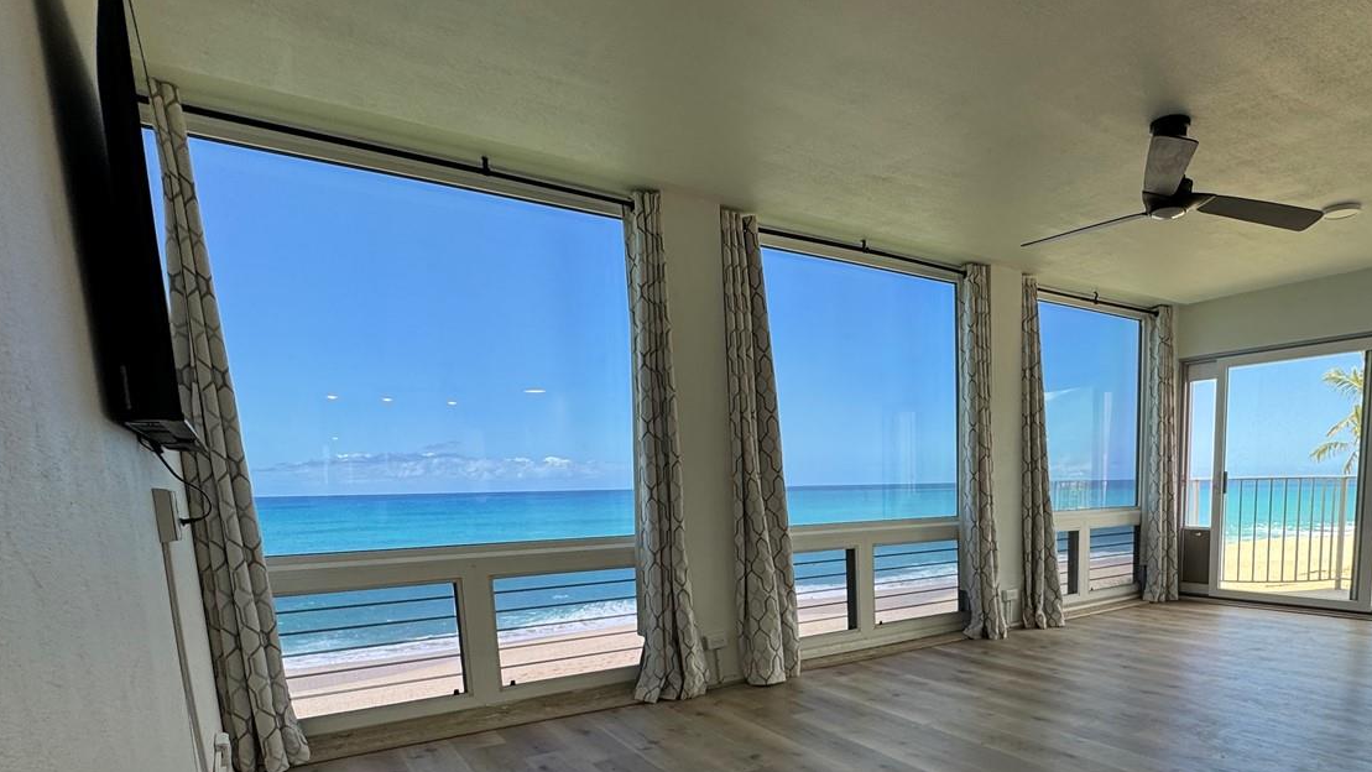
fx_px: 800
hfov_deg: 78.8
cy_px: 600
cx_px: 902
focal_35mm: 22
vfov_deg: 49.0
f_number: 2.2
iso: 40
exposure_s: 1/304
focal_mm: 2.22
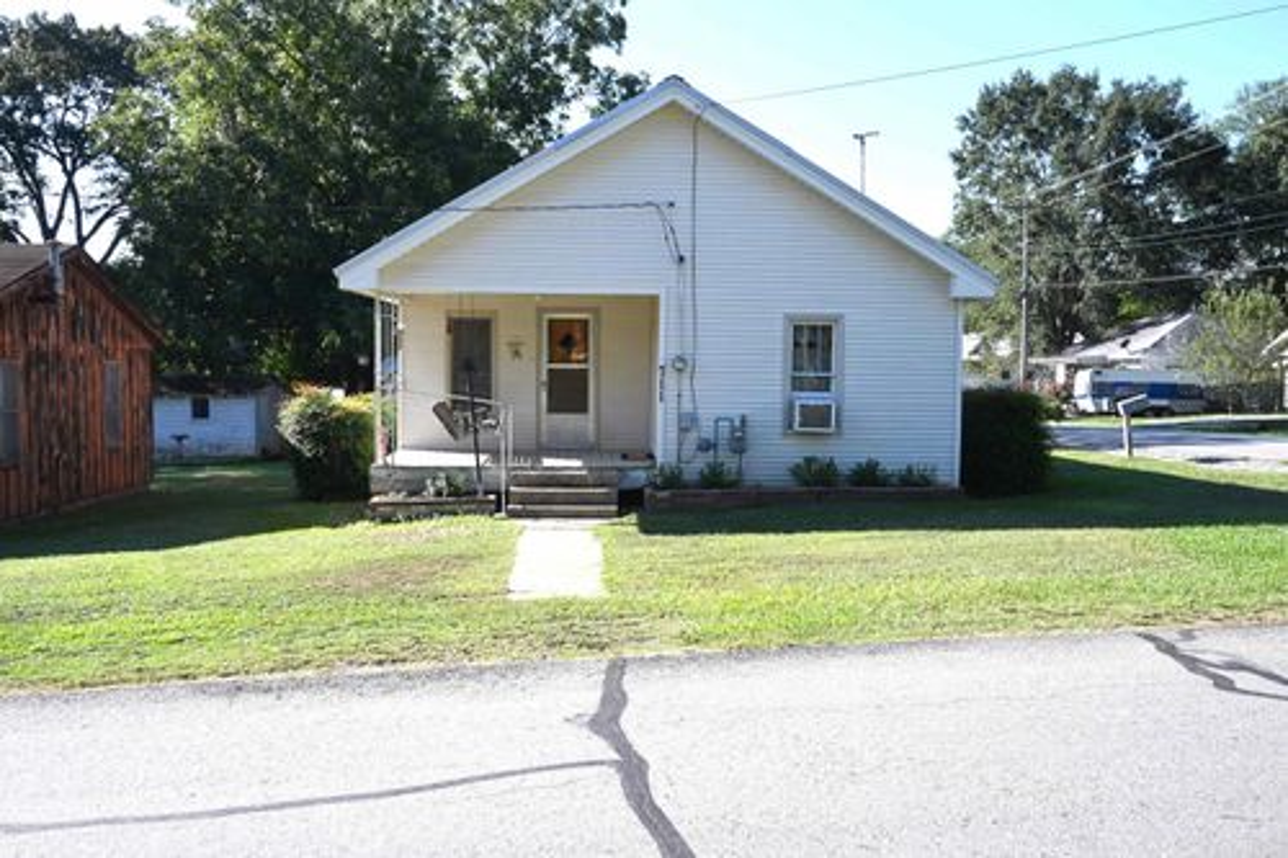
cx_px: 644
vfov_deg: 41.7
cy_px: 429
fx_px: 1127
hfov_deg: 59.5
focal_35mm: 32
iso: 100
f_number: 4
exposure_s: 1/500
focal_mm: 21
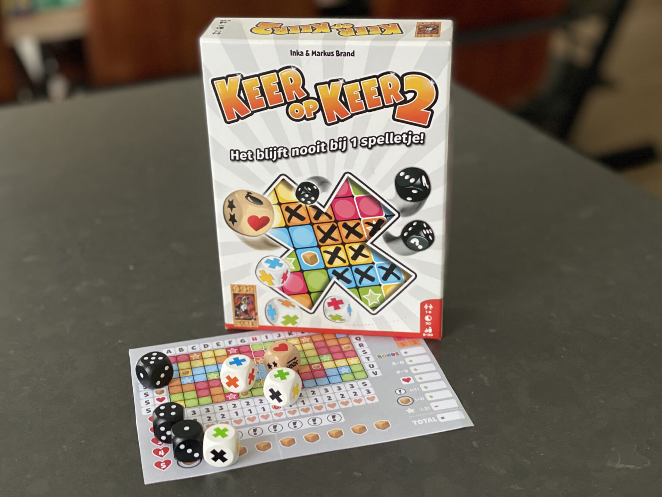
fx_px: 994
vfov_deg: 28.0
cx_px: 331
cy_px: 248
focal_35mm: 52
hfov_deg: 36.8
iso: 320
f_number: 2
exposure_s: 1/40
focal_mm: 6
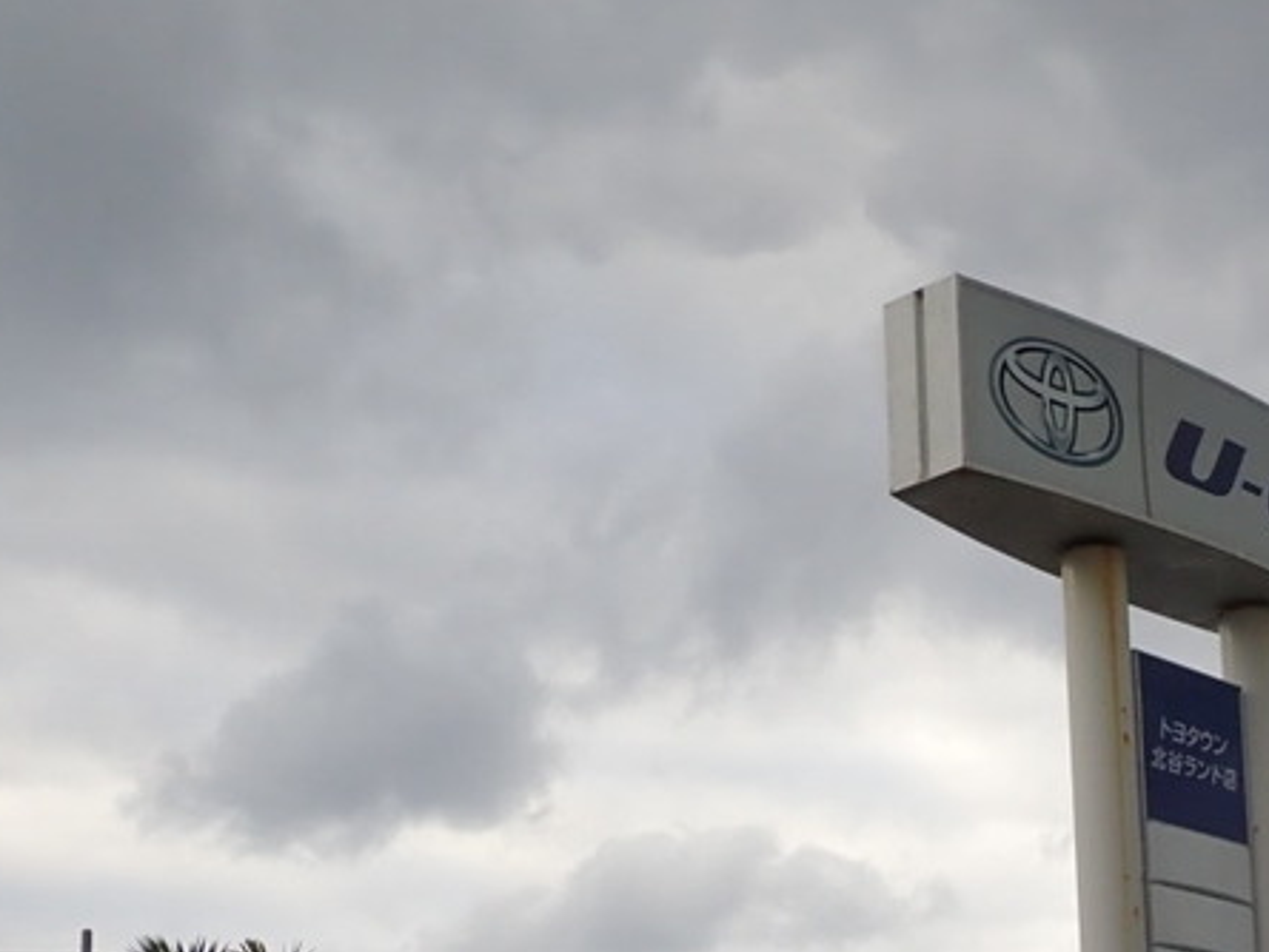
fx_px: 2530
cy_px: 975
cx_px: 1007
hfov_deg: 27.6
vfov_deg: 20.6
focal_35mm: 69
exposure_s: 1/400
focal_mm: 5.5
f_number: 3.2
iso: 160
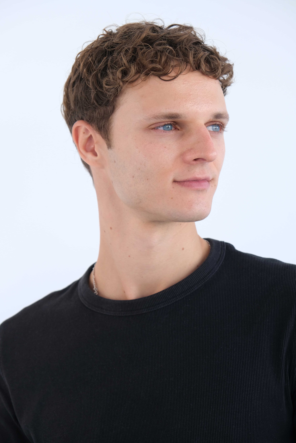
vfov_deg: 24.5
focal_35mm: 83
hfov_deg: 16.5
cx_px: 148
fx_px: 1024
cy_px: 222
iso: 640
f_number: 4.5
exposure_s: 1/125
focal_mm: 55
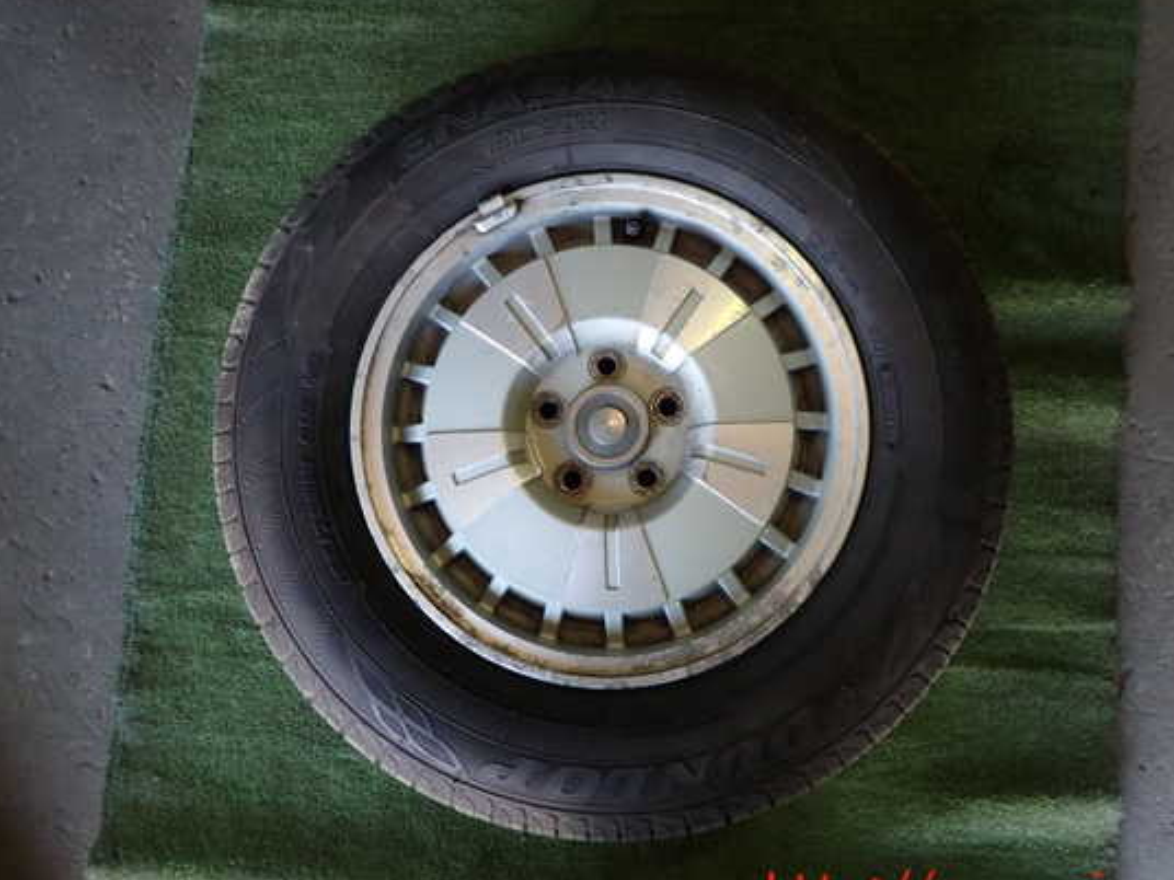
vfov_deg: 49.7
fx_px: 950
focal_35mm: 28
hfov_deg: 63.4
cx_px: 605
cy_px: 429
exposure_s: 1/60
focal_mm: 4.5
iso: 200
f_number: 2
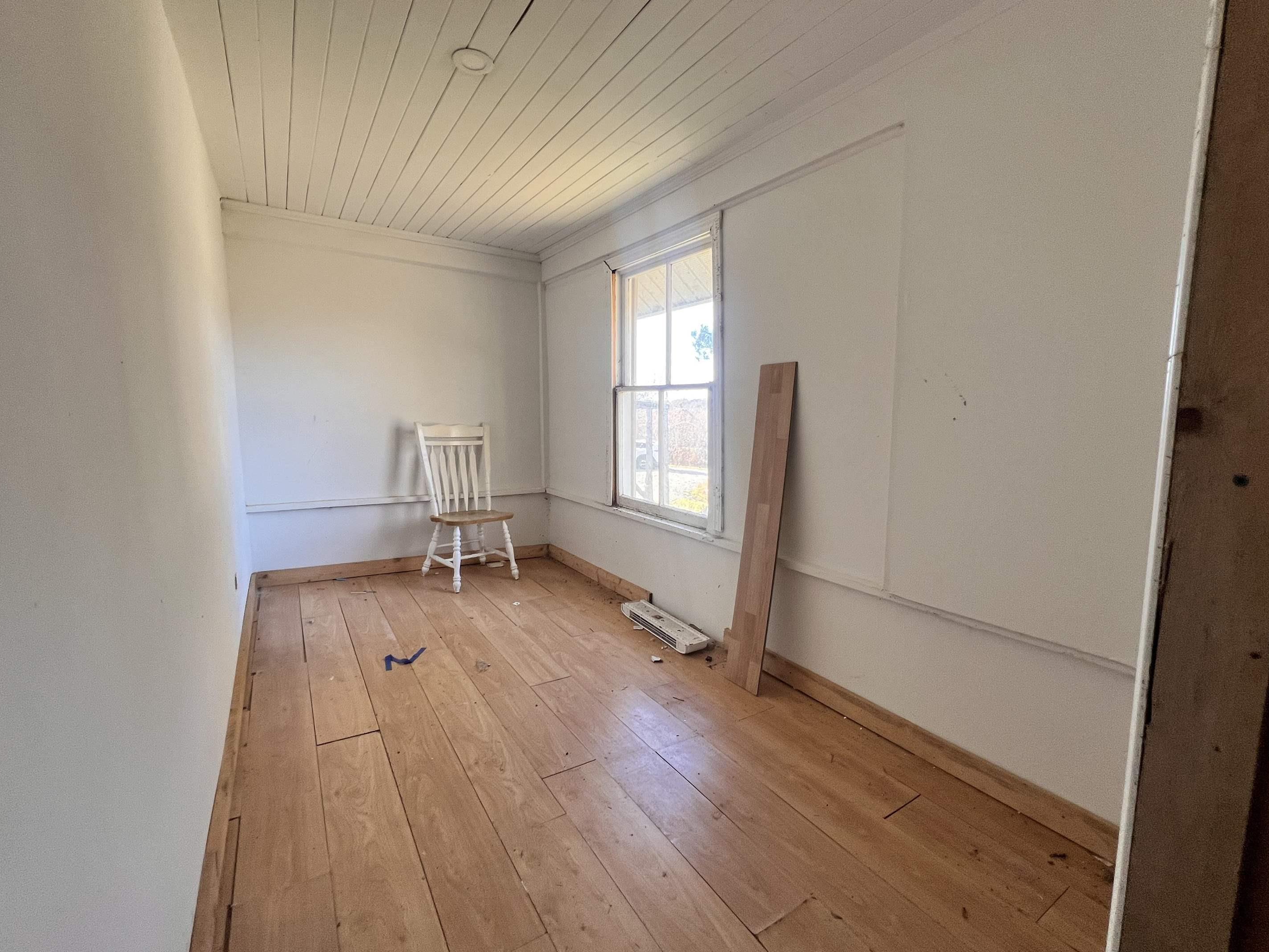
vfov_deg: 85.7
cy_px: 469
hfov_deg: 102.1
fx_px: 513
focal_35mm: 14
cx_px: 634
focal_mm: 1.57
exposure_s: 1/99
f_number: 1.8
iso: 100
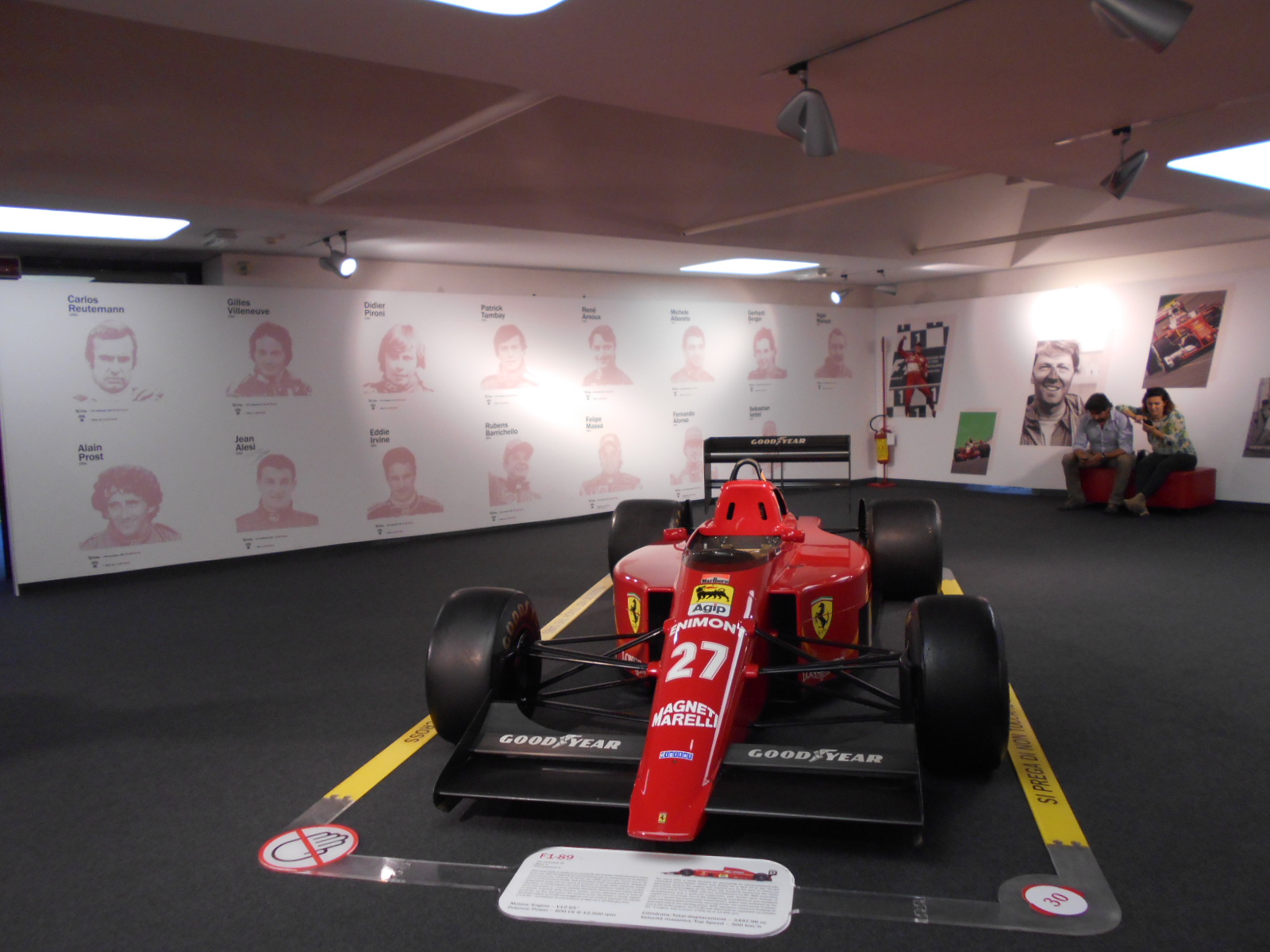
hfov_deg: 67.3
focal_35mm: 26
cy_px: 476
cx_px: 635
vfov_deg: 53.1
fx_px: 954
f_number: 3.2
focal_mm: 4.6
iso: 200
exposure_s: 1/30
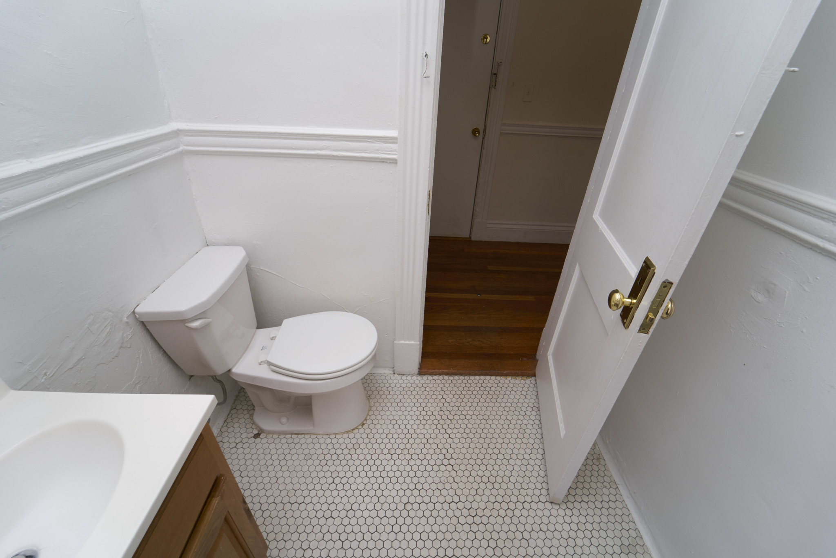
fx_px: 325
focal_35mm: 14
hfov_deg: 104.2
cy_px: 279
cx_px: 418
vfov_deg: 81.2
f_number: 11
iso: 250
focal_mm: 14
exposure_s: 1/20
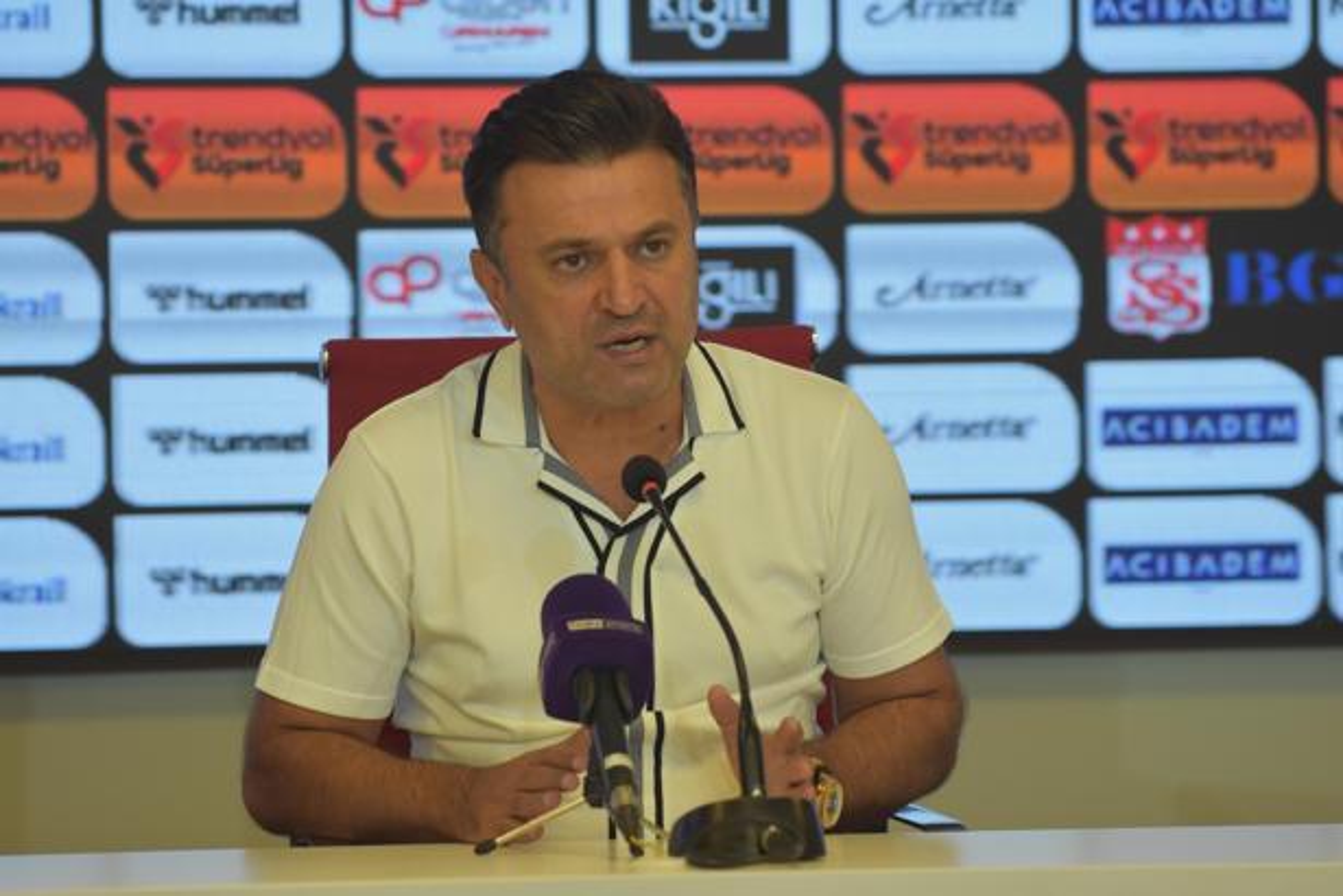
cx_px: 672
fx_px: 10631
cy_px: 448
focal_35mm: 285
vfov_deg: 4.8
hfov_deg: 7.2
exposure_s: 1/250
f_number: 4
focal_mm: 190
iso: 1100
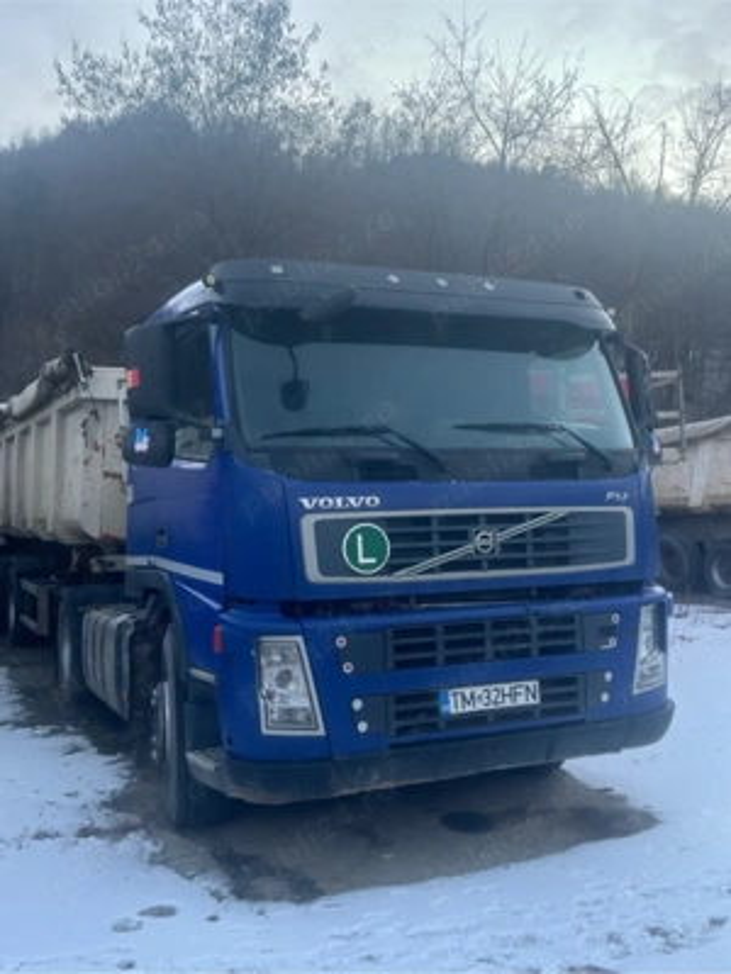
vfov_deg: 52.6
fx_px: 985
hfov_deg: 40.7
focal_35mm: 35
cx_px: 366
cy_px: 487
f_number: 1.78
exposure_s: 1/121
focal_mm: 6.76
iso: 100
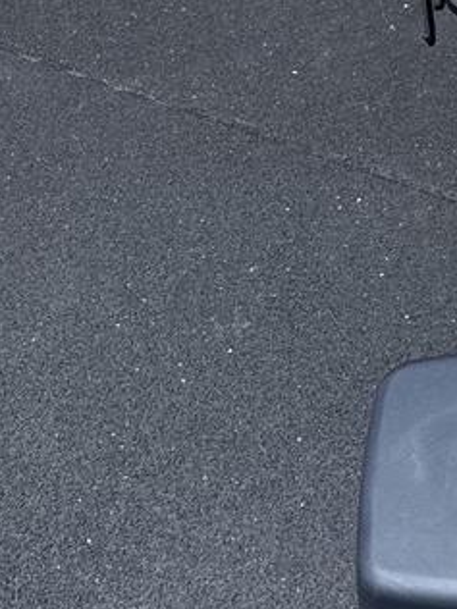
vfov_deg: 14.5
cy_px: -590
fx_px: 2007
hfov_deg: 12.1
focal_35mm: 114
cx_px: 790
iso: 125
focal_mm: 6.76
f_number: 1.78
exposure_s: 1/50
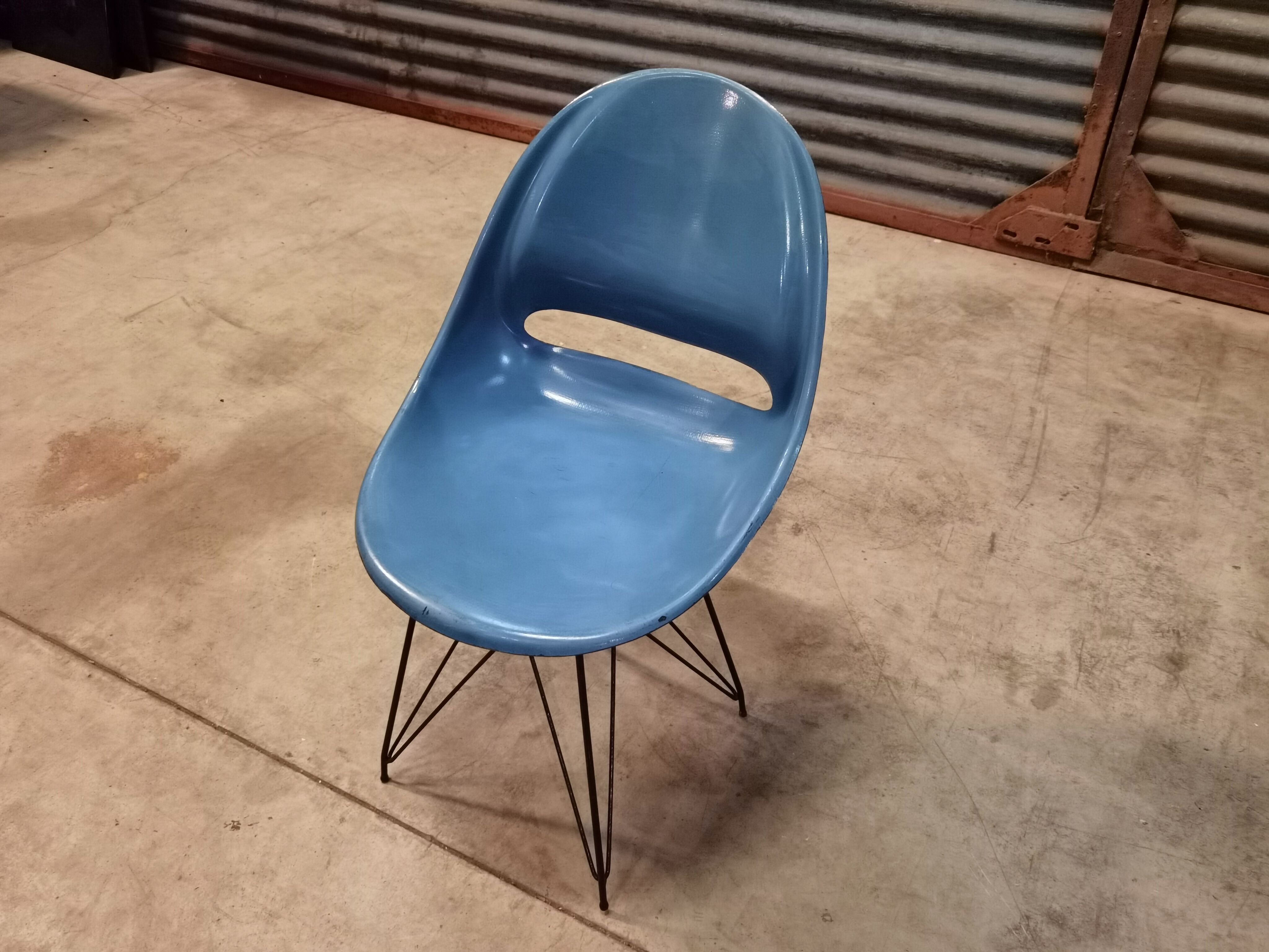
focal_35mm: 29
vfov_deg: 48.2
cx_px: 634
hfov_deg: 61.7
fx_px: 1063
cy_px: 476
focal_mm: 6.71
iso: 640
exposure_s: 1/33.3
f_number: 1.9
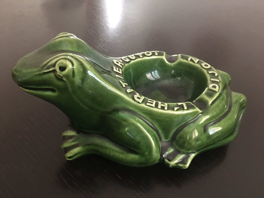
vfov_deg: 48.2
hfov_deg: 61.7
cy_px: 99
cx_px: 132
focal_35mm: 29
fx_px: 221
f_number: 2.2
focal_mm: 4.15
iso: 320
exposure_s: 1/17
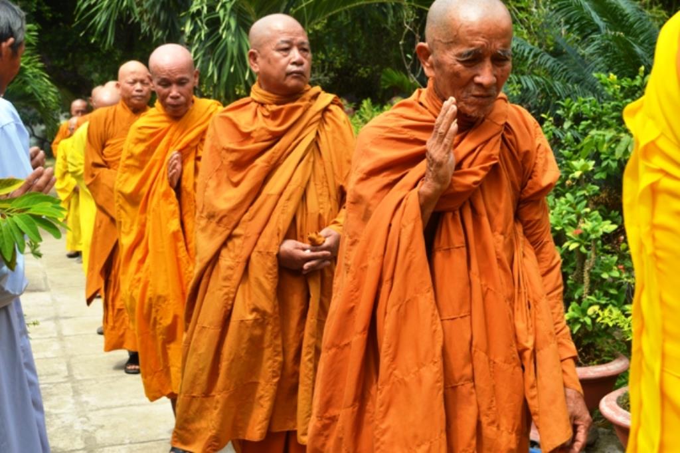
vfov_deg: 26.4
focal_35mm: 51
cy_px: 226
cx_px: 340
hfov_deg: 38.9
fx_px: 963
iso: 100
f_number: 9
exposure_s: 1/320
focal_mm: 34
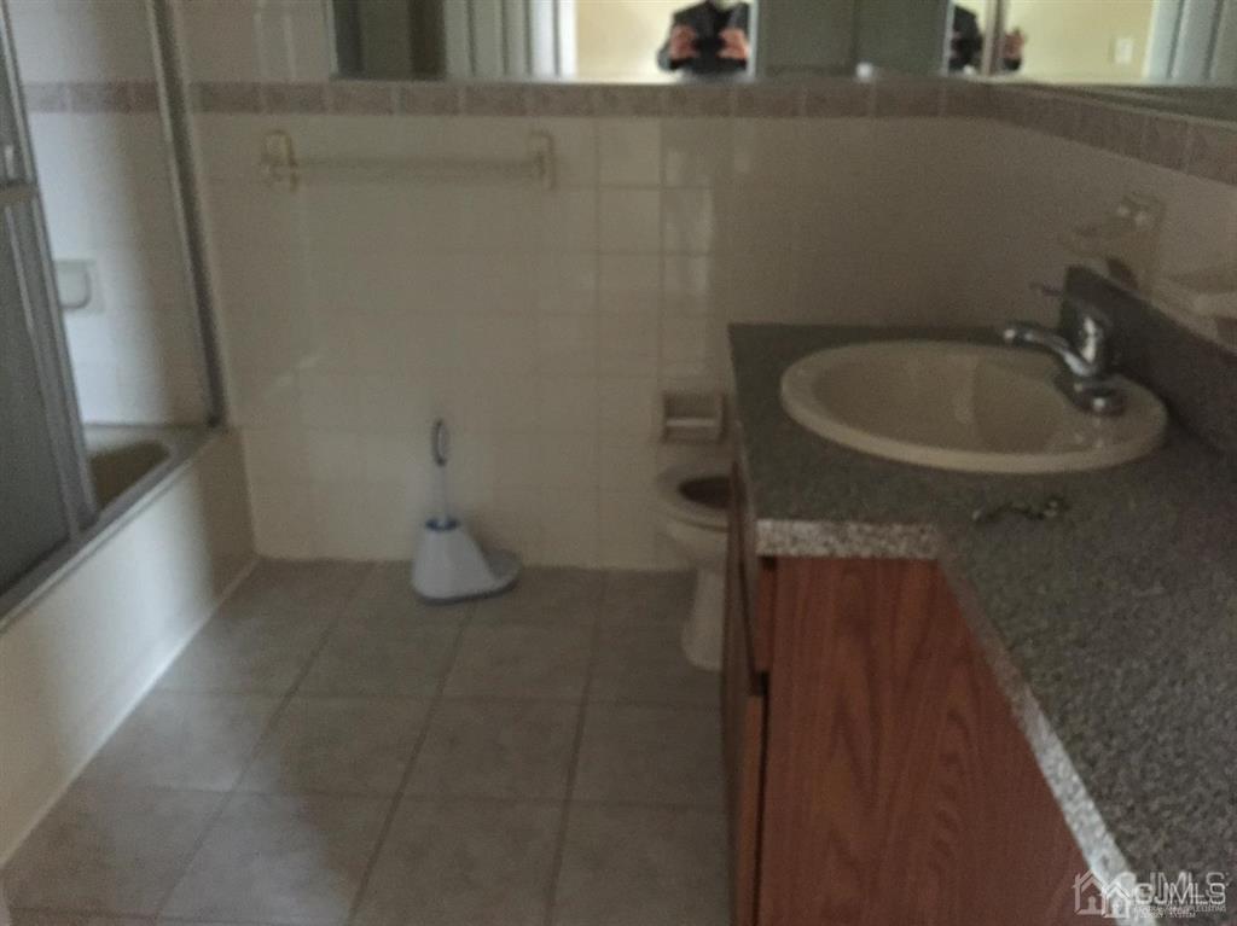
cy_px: 463
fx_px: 1036
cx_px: 618
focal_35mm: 29
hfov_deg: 61.7
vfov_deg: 48.2
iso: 640
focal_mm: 4.15
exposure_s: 1/15
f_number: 2.2
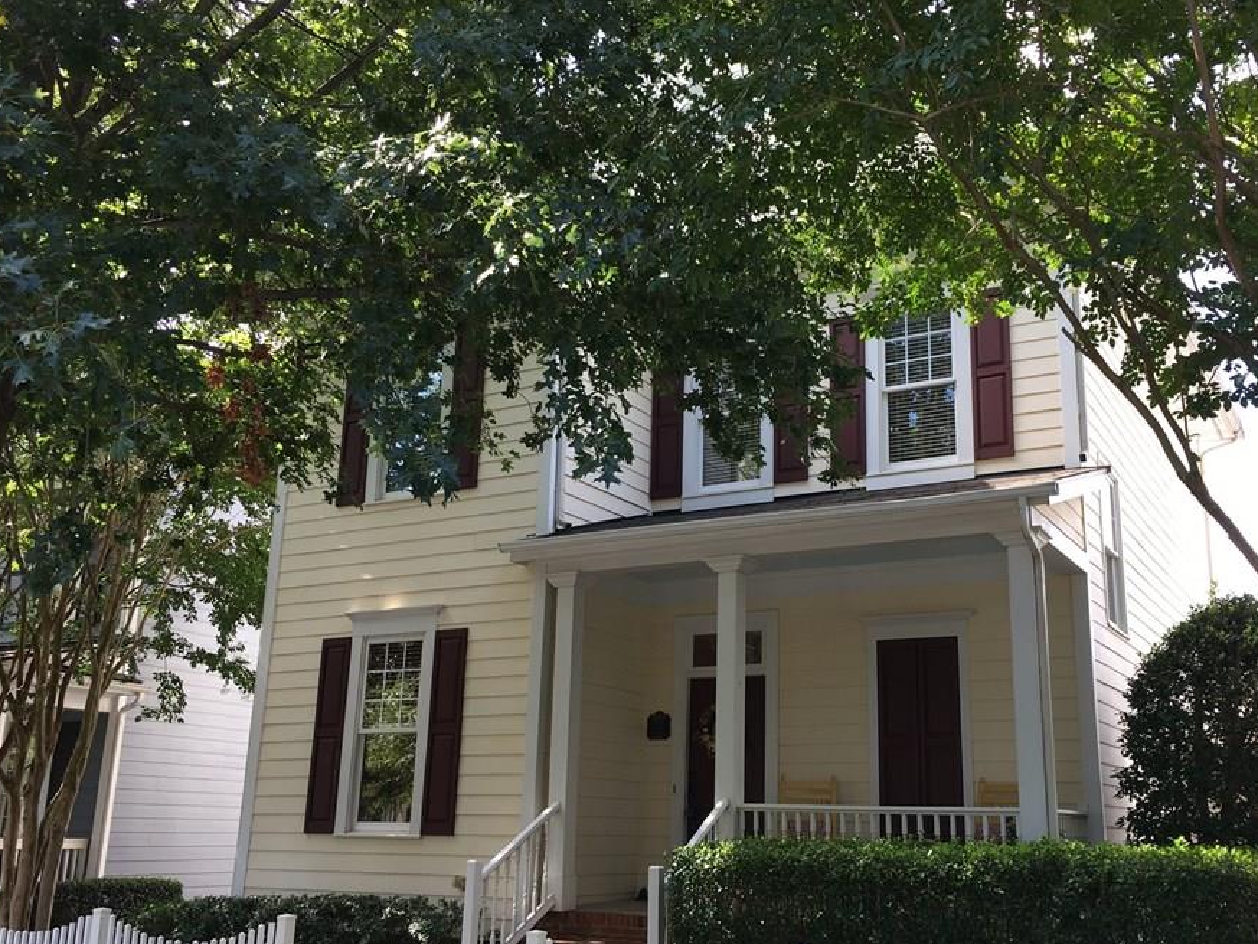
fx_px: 1236
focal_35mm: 34
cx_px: 697
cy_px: 504
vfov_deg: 41.8
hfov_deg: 53.8
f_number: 2.2
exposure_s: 1/148
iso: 25
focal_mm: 4.15
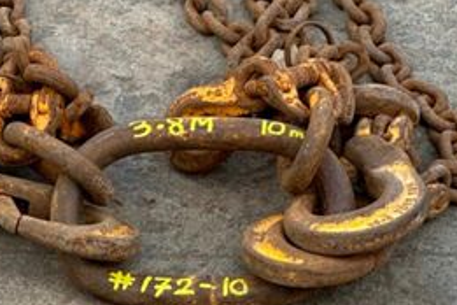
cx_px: 191
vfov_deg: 7.4
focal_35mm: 184
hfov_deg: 11.2
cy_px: -30
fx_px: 2336
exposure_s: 1/181
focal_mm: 9
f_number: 2.8
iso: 32
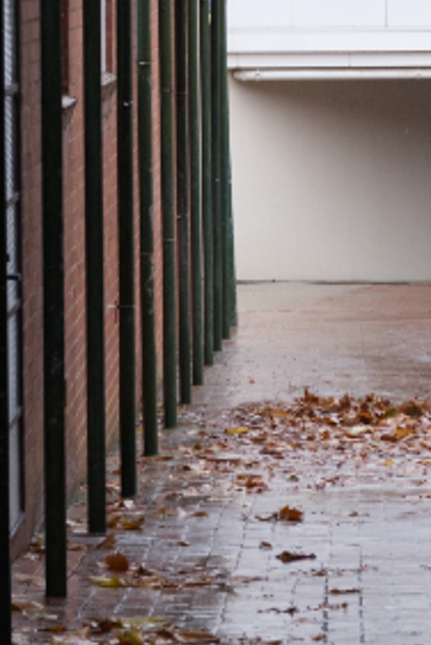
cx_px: 389
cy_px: 0
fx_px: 4890
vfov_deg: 7.5
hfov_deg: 5.0
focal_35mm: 273
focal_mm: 50
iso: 800
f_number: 5.6
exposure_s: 1/200
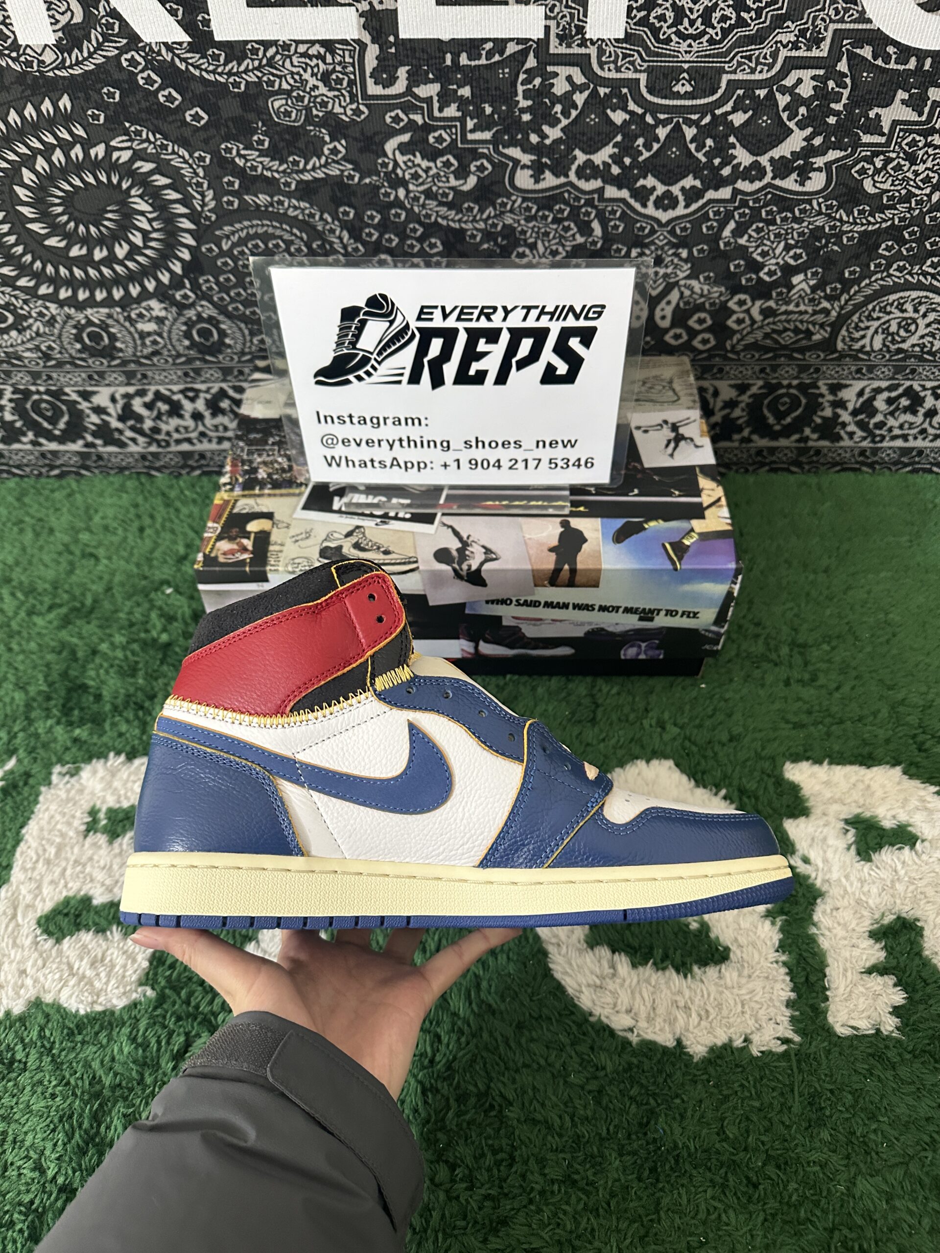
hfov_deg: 56.8
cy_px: 626
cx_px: 470
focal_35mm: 24
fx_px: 869
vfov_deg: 71.6
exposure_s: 1/50
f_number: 1.78
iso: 400
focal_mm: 6.86
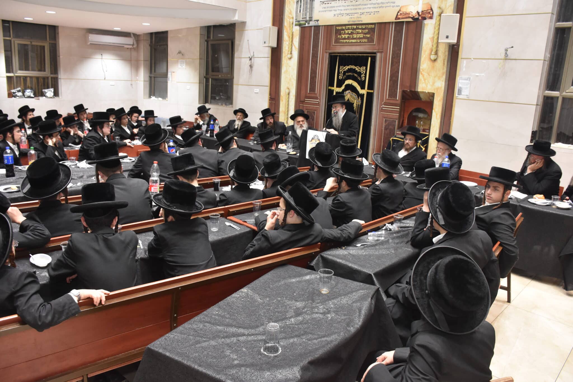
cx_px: 286
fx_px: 430
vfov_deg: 47.9
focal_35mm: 27
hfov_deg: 67.4
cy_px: 191
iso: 1600
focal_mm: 18
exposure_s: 1/80
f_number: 5.6
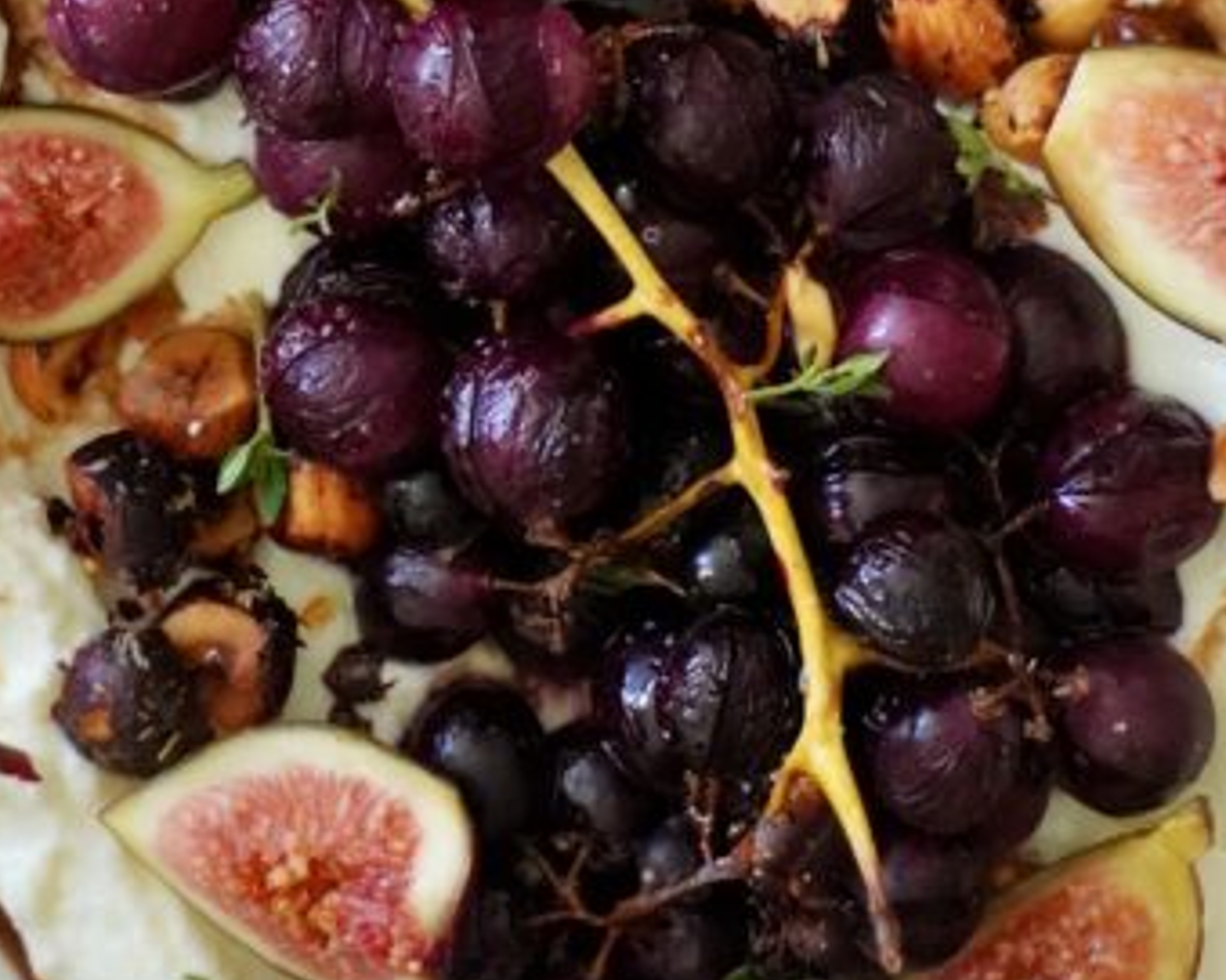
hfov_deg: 10.1
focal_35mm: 191
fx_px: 6944
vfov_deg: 7.9
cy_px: -474
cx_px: 530
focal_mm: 45
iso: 2500
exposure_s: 1/500
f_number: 5.6
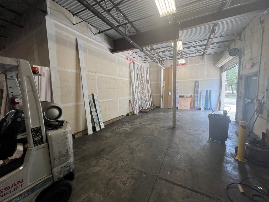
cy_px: 101
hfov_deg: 106.2
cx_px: 134
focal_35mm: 13
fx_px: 101
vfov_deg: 89.9
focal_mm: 1.57
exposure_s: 1/120
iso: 50
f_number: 1.8
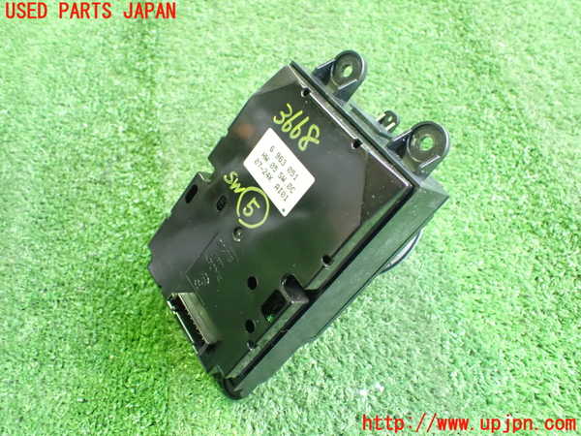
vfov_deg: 46.8
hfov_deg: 60.0
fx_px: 504
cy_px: 218
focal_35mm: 30
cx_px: 290
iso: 1250
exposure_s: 1/30
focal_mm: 5.4
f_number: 2.3
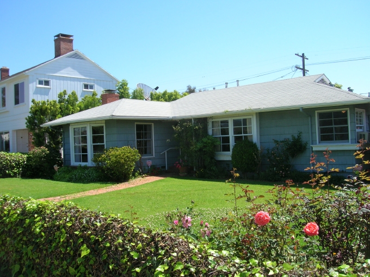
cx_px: 185
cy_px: 138
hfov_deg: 54.0
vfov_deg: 41.8
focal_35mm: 34
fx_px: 363
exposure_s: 1/222
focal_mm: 5.7
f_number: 4.9
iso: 50
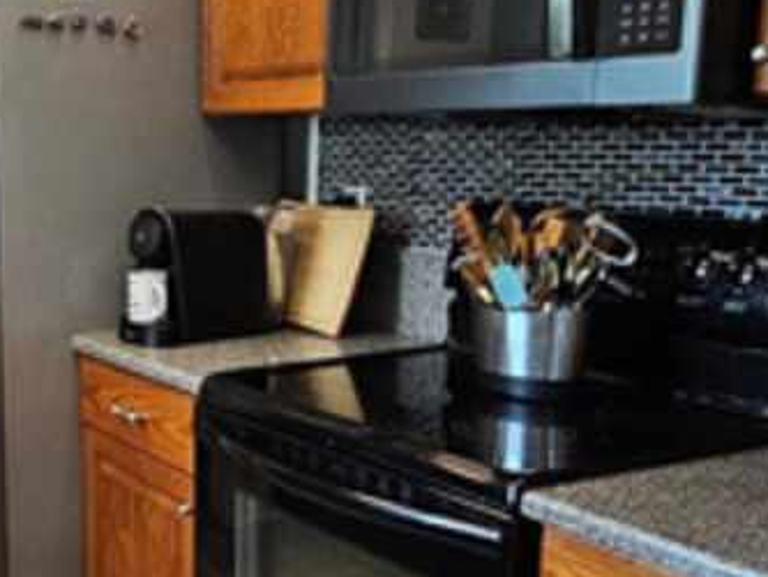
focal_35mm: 50
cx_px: 42
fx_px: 1110
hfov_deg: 35.4
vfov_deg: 29.0
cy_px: 376
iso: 640
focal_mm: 2.2
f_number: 2.2
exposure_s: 1/30
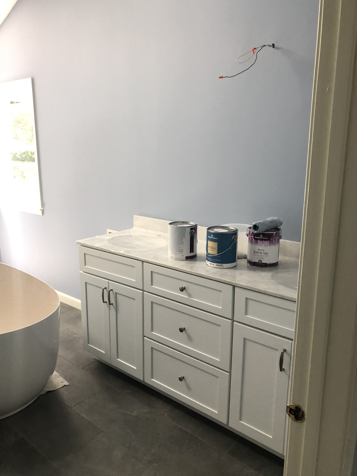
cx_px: 178
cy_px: 238
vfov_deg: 63.4
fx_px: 385
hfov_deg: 49.7
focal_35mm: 28
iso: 32
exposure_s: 1/30
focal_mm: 3.99
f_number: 1.8
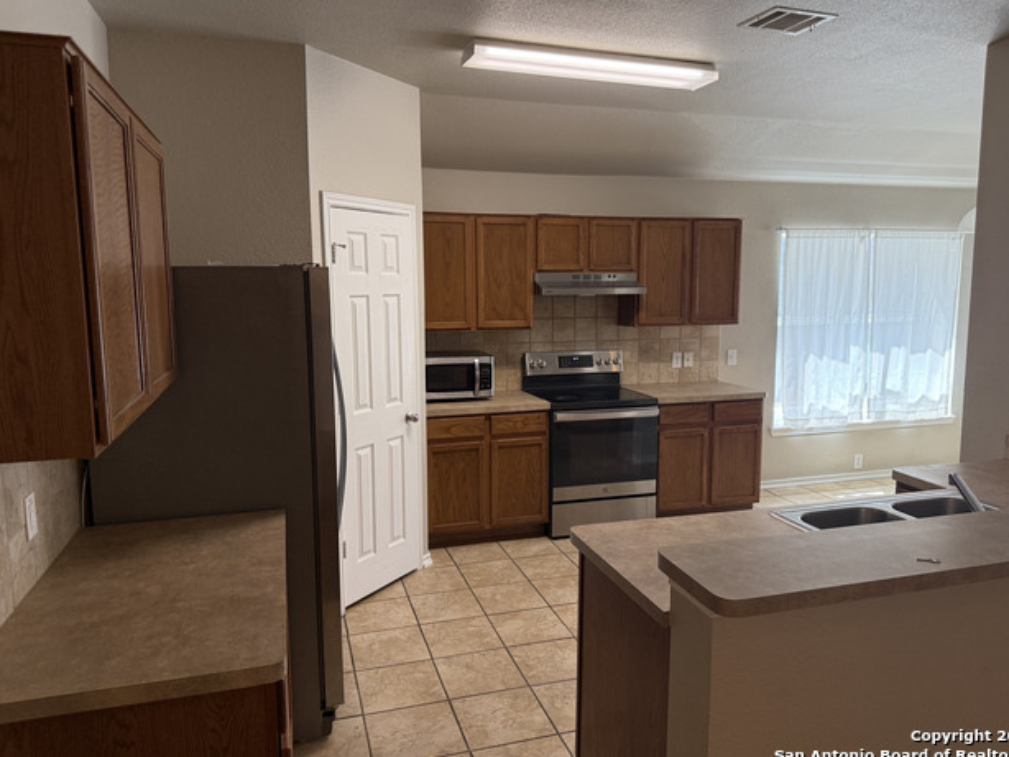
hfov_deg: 69.4
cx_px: 516
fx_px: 729
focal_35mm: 25
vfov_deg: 54.9
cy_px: 371
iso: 200
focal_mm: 6.76
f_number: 1.78
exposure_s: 1/120
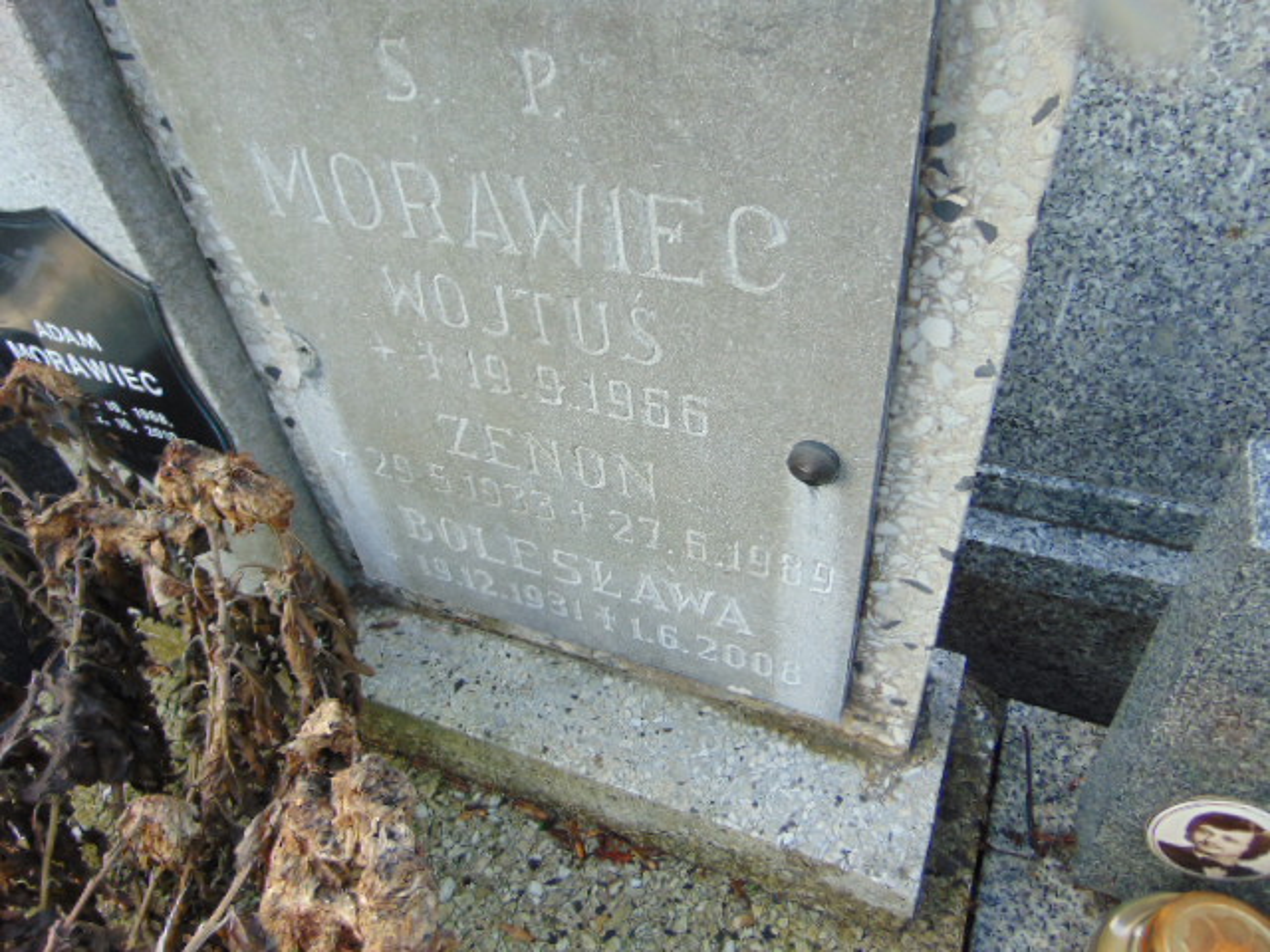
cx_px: 635
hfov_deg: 69.4
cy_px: 476
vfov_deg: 54.9
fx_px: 917
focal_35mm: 25
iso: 80
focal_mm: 4.5
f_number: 3
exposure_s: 1/80
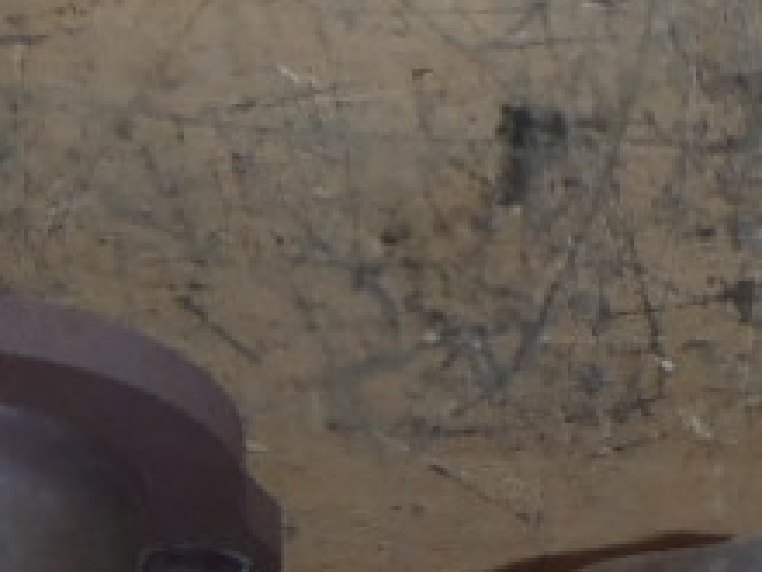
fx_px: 4865
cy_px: 950
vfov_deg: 6.6
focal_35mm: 221
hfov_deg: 8.5
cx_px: 1458
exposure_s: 1/40
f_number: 4.6
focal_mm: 6.83
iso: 100
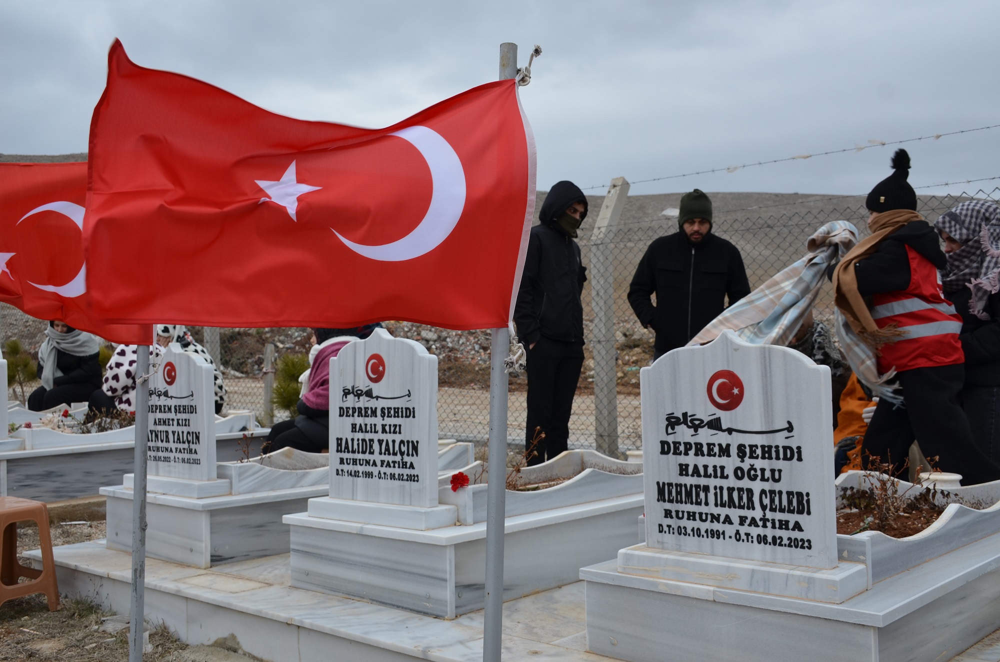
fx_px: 998
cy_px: 331
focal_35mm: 36
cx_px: 500
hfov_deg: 53.2
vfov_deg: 36.7
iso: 200
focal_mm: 24
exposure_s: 1/250
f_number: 8
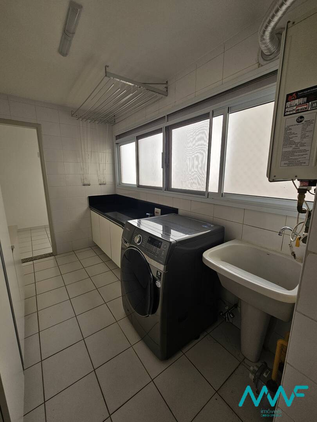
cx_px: 158
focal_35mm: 13
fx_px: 159
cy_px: 211
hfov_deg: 89.9
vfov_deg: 106.2
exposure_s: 1/120
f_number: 2.2
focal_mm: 2.2
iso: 64
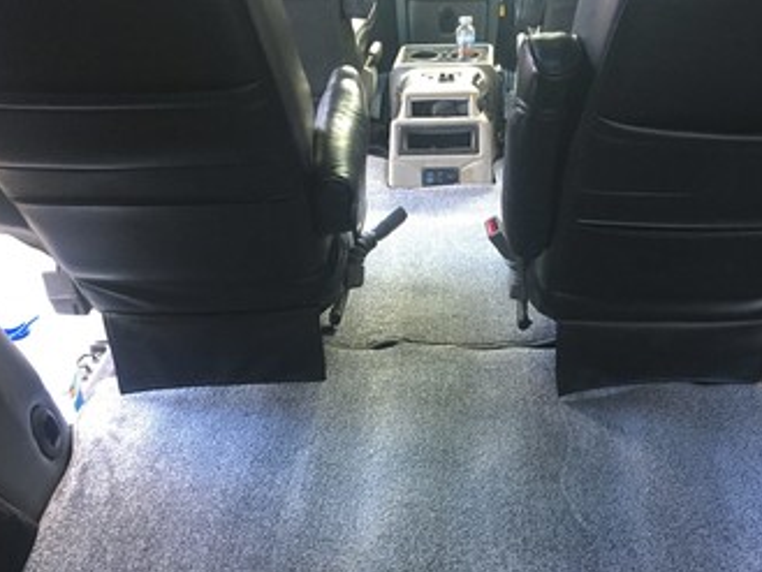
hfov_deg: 49.9
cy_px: 346
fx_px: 815
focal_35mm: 37
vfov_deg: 38.5
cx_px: 438
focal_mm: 4.15
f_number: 2.2
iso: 160
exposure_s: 1/33
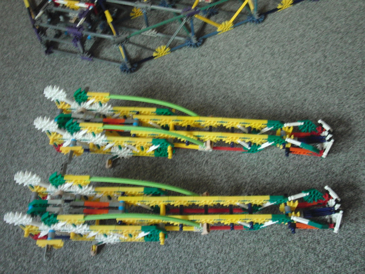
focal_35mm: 38
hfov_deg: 49.0
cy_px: 137
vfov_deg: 37.7
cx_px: 182
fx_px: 401
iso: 400
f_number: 3.9
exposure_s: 1/40
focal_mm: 6.66
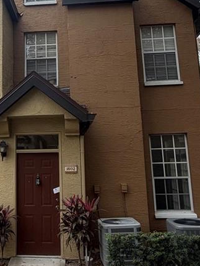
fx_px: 301
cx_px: 46
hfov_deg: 35.8
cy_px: 109
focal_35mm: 39
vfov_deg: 47.7
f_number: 2.2
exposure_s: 1/227
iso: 40
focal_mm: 2.22
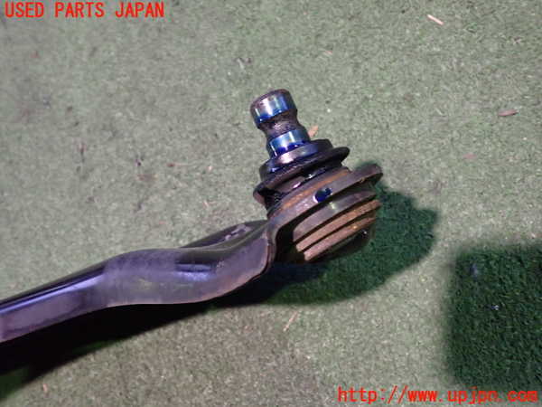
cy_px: 204
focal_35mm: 30
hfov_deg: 60.0
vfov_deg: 46.8
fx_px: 470
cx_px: 271
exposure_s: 1/30
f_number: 2.3
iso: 800
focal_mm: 5.4
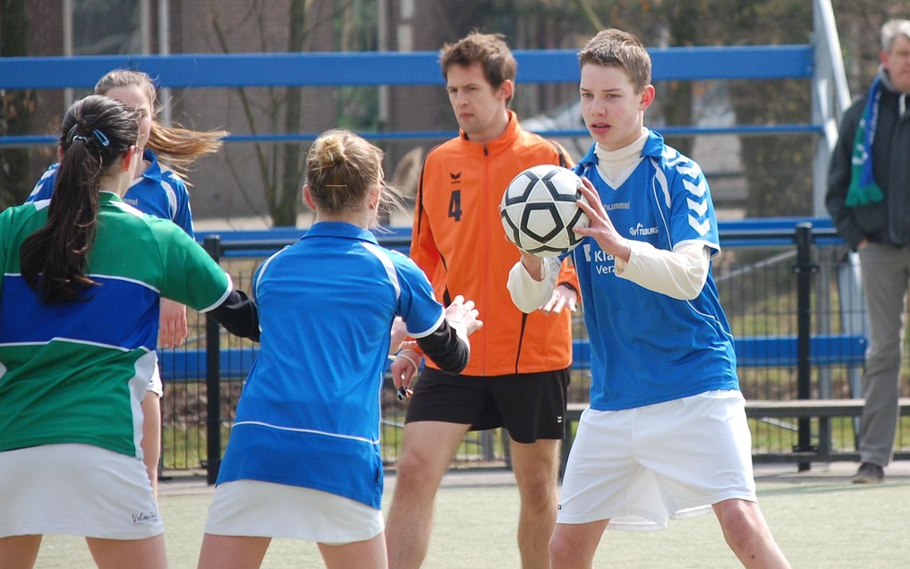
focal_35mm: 208
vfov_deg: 6.3
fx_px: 5147
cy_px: 274
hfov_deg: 10.1
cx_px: 455
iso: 400
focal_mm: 135
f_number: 5
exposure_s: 1/800
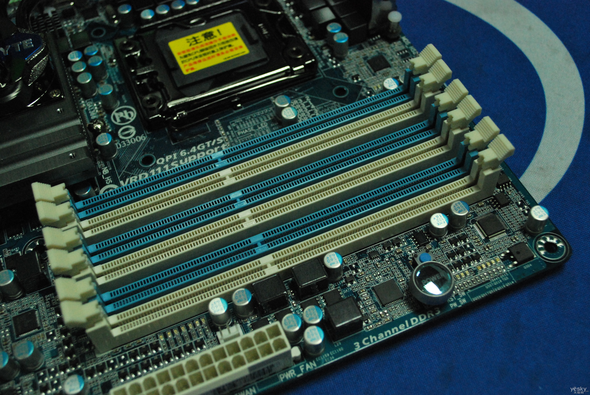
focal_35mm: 42
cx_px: 295
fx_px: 689
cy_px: 198
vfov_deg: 32.0
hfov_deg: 46.3
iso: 1600
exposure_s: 1/80
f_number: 5.6
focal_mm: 28
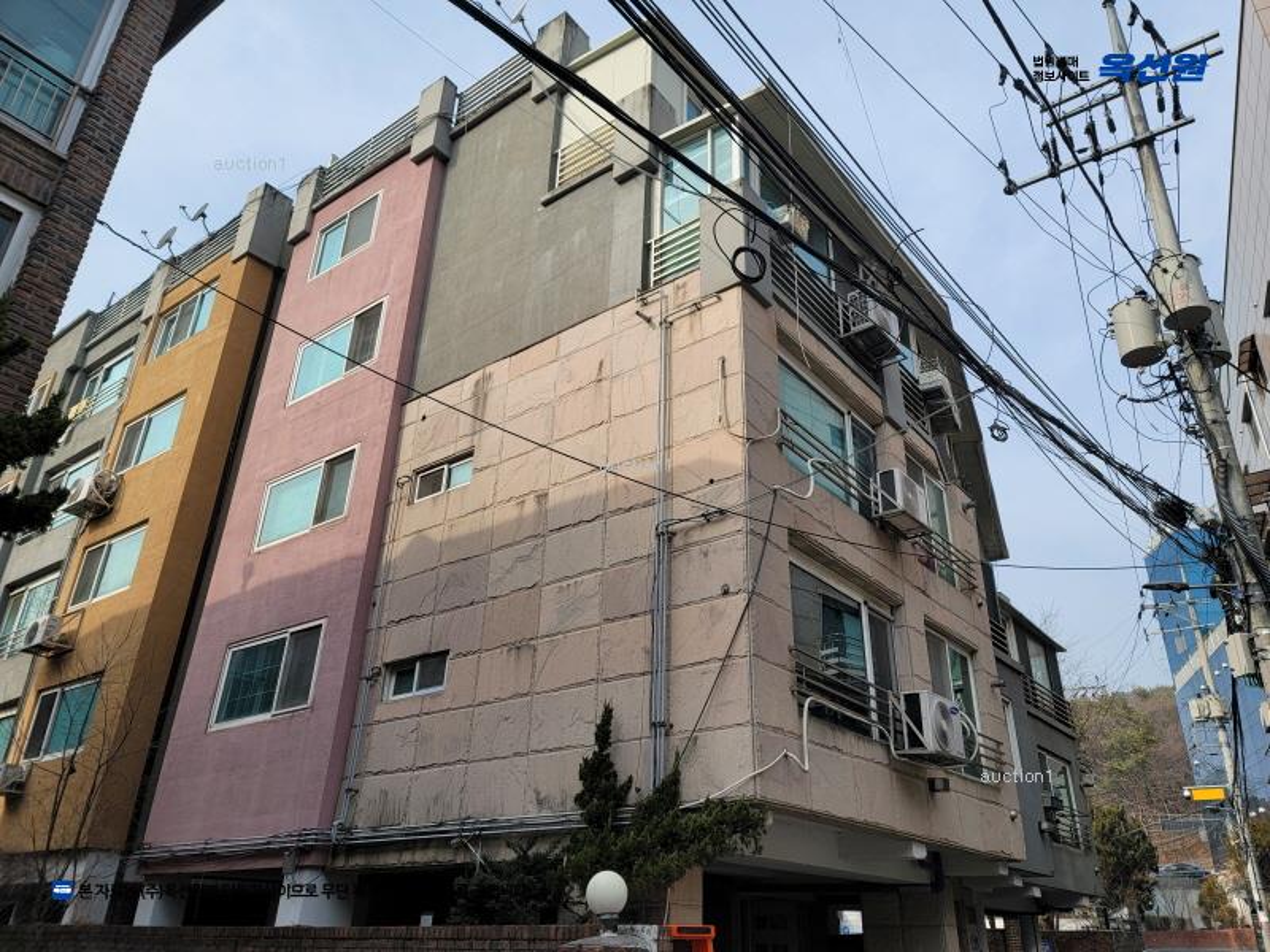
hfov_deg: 69.4
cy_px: 476
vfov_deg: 54.9
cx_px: 635
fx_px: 917
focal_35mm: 25
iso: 20
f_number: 1.8
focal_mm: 7
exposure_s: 1/666
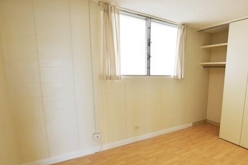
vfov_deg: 58.9
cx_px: 166
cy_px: 100
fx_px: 145
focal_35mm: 21
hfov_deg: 78.6
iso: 400
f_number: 4
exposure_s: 1/60
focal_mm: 10
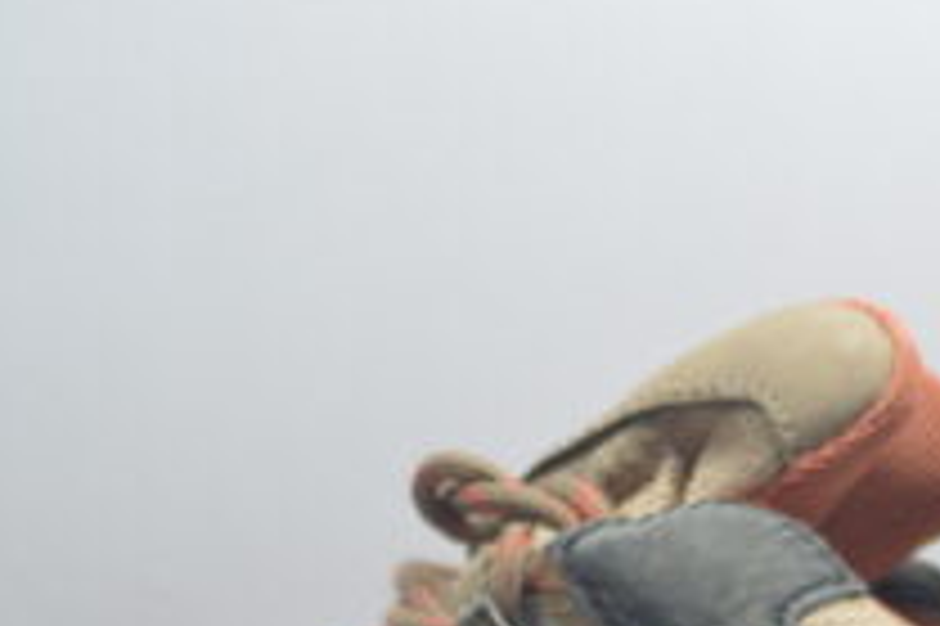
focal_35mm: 582
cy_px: 759
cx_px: 585
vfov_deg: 2.4
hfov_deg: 3.5
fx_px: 15196
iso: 800
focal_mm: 135
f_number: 4.2
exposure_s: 1/125
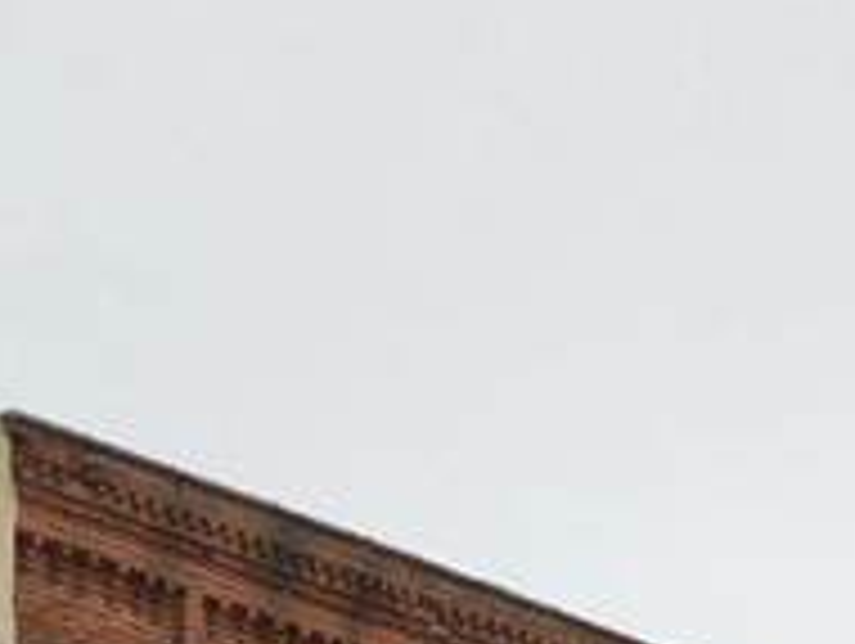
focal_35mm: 242
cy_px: 1423
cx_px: -1305
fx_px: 5985
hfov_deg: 7.5
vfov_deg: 6.0
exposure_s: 1/500
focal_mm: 6.3
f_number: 3.5
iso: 125
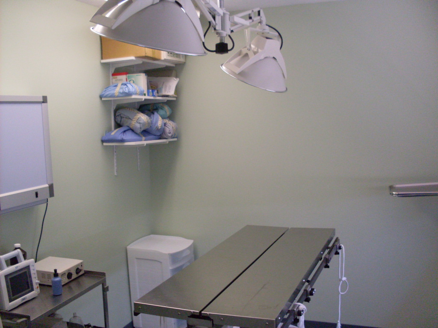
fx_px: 481
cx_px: 219
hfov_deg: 49.0
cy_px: 164
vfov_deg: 37.7
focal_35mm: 38
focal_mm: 6.3
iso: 160
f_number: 2.8
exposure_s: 1/45
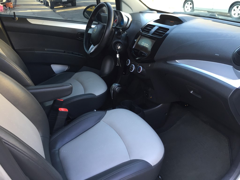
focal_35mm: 29
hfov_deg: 61.7
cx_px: 120
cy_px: 90
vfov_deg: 48.2
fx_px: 201
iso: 32
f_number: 2.2
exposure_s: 1/30
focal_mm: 4.15
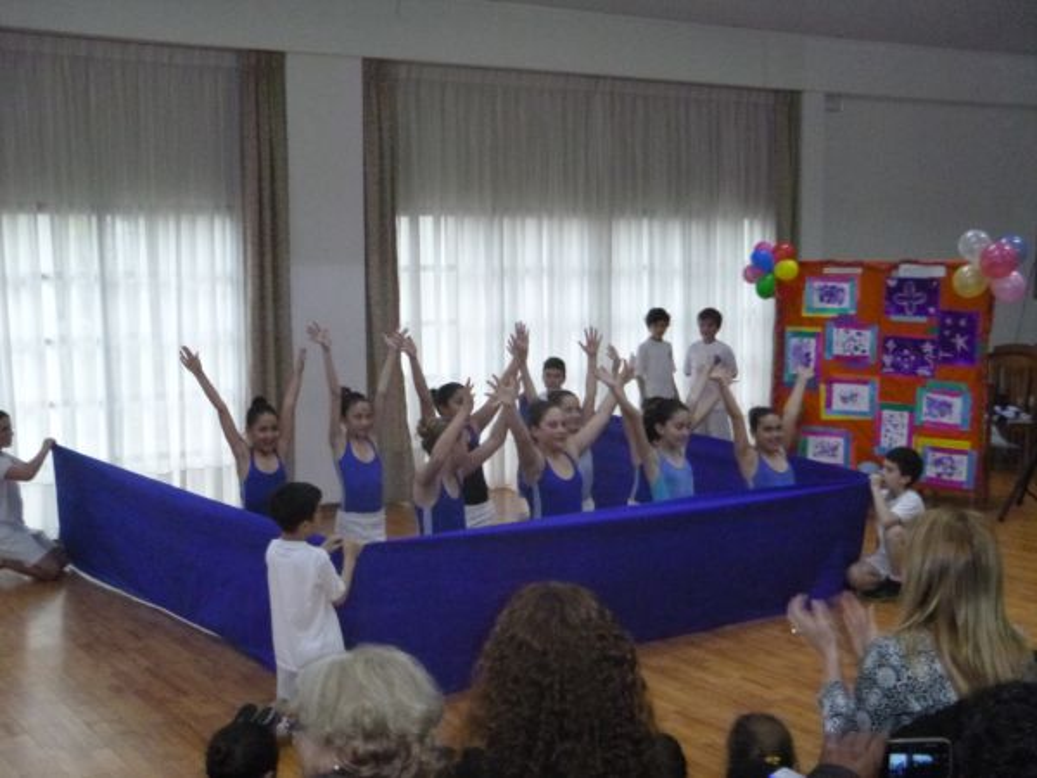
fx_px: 1408
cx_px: 518
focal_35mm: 47
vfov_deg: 30.9
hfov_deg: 40.4
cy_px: 389
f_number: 4.8
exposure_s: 1/60
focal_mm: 8.4
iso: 800
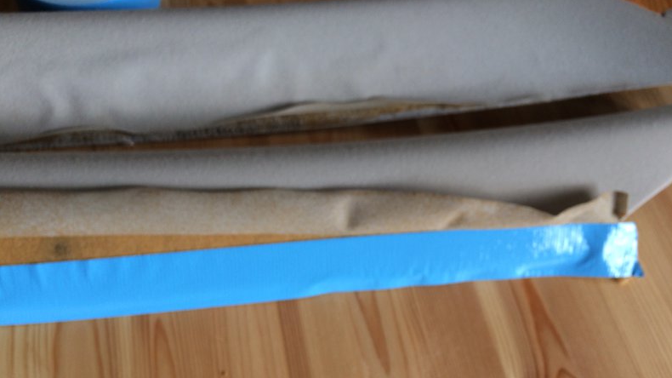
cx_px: 339
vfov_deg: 36.4
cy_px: 239
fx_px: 570
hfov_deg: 61.0
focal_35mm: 32
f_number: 2.2
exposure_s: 1/60
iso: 50
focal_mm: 4.15
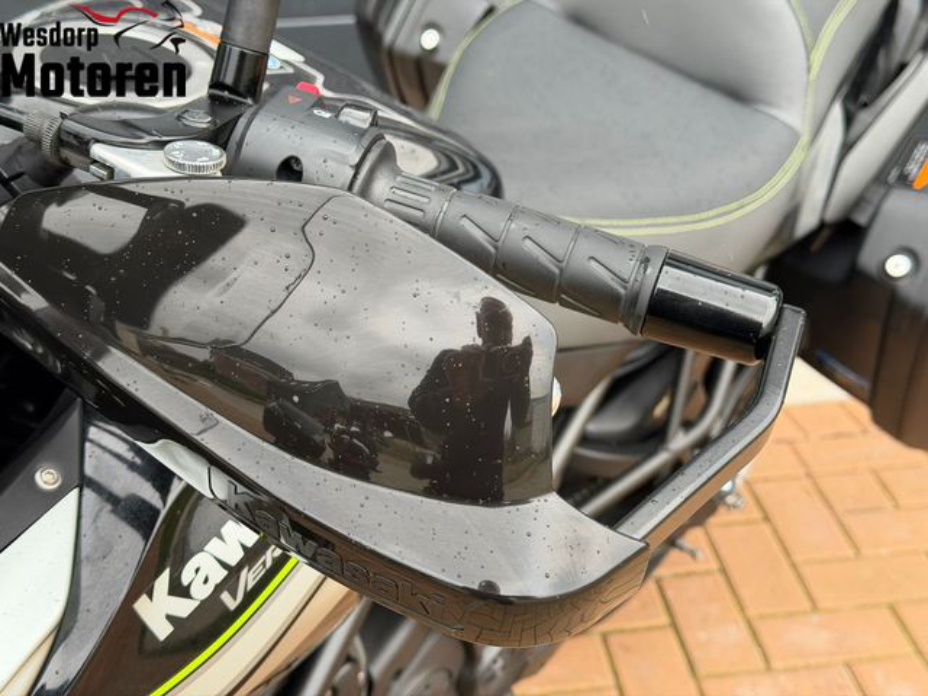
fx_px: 1287
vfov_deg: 30.3
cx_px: 464
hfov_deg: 39.7
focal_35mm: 48
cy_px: 348
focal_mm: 6.76
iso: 100
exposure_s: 1/197
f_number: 1.78
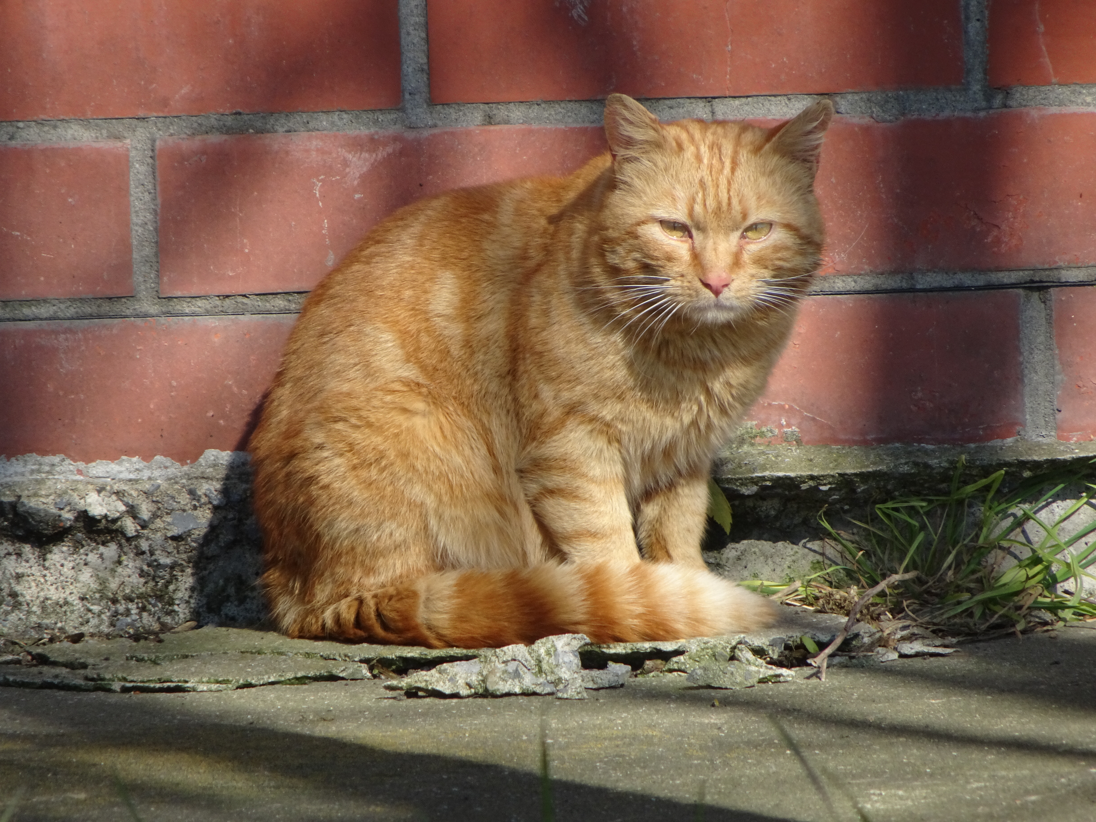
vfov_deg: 2.3
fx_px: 20137
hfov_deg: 3.1
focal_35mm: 636
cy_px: 411
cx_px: 548
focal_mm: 108.62
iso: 100
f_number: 6.3
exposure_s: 1/250
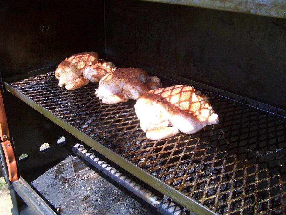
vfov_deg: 40.7
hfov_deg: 52.6
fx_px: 289
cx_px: 143
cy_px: 108
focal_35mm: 35
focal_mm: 5.8
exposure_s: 1/320
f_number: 2.6
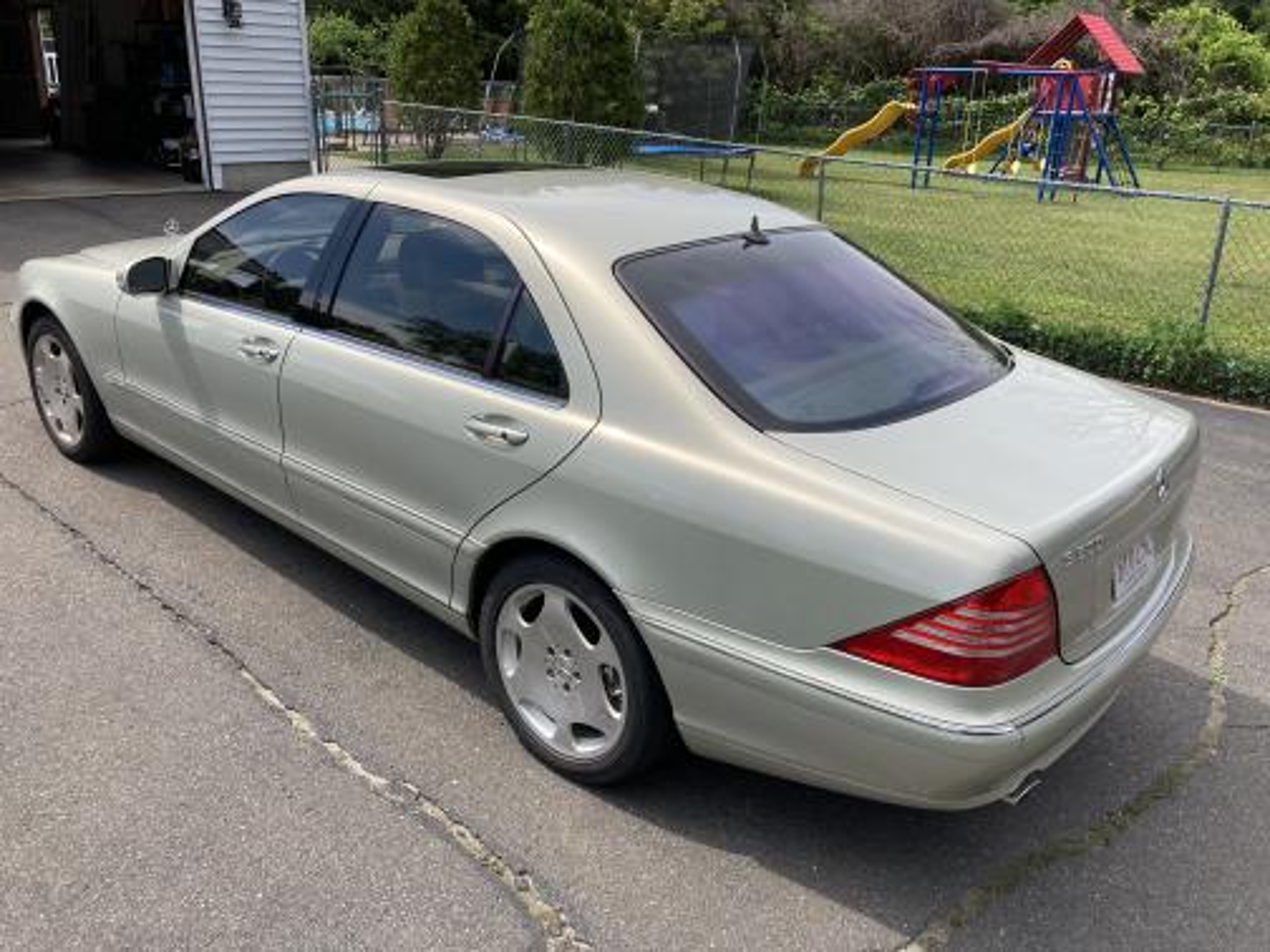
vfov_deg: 49.7
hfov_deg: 63.4
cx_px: 635
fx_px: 1027
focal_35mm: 28
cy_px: 476
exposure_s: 1/1412
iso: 20
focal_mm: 3.99
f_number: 1.8
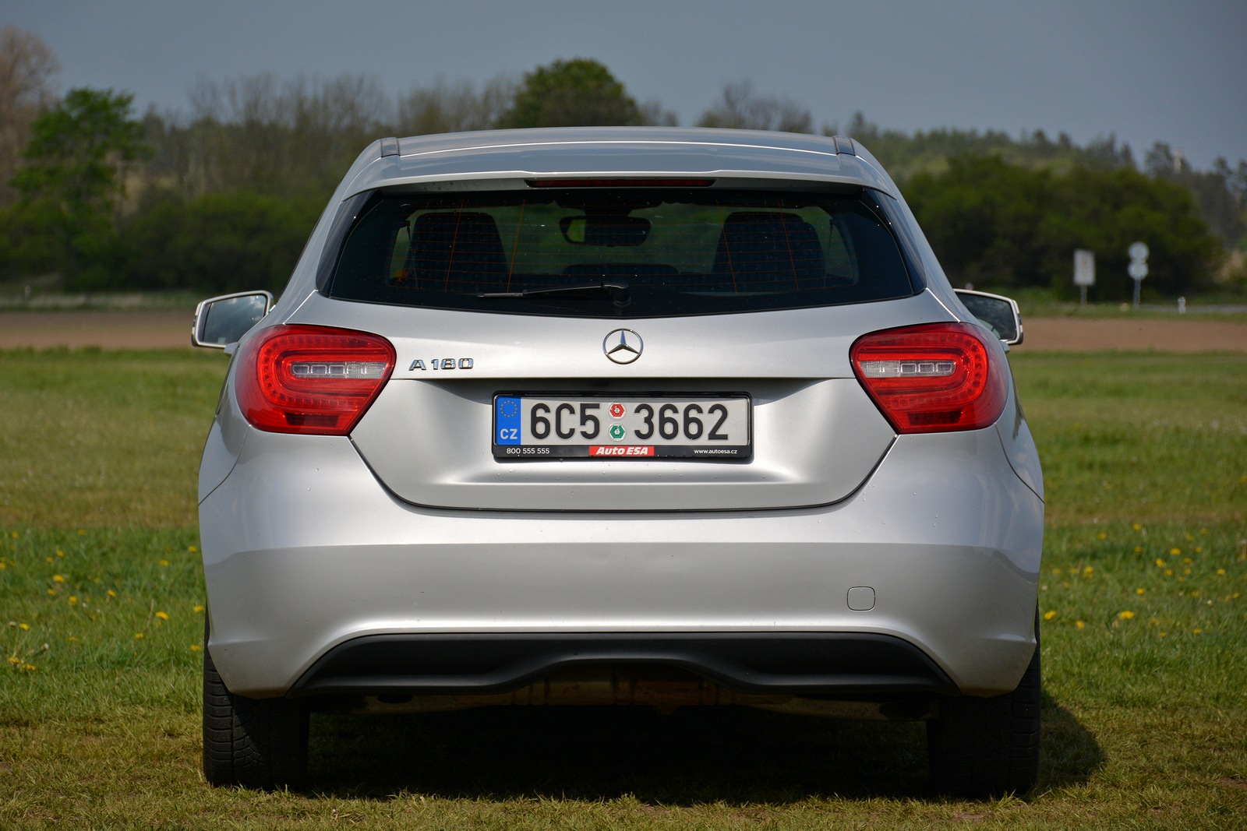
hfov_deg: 13.0
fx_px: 5456
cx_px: 624
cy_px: 416
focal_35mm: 158
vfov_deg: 8.7
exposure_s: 1/640
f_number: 6.3
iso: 160
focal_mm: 105
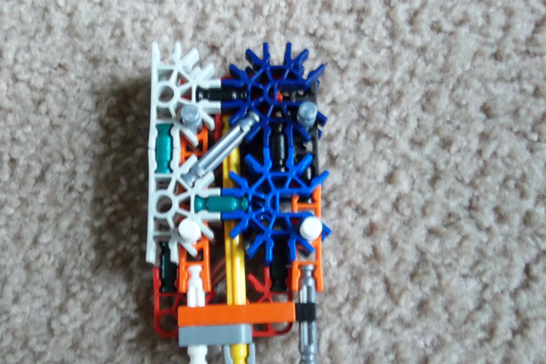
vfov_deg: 39.6
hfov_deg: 57.1
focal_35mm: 33
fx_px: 500
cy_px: 234
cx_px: 243
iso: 320
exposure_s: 1/8
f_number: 3.5
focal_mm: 4.9
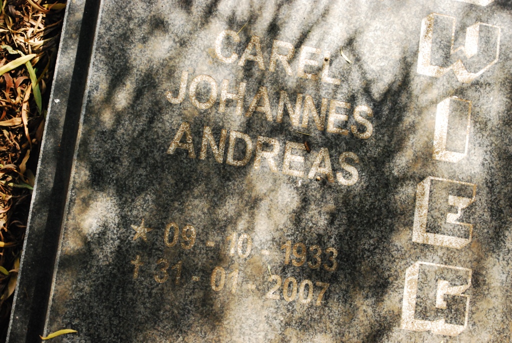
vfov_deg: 22.7
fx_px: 854
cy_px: 172
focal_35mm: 60
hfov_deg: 33.4
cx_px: 256
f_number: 5.3
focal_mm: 40
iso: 1600
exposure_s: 1/2000
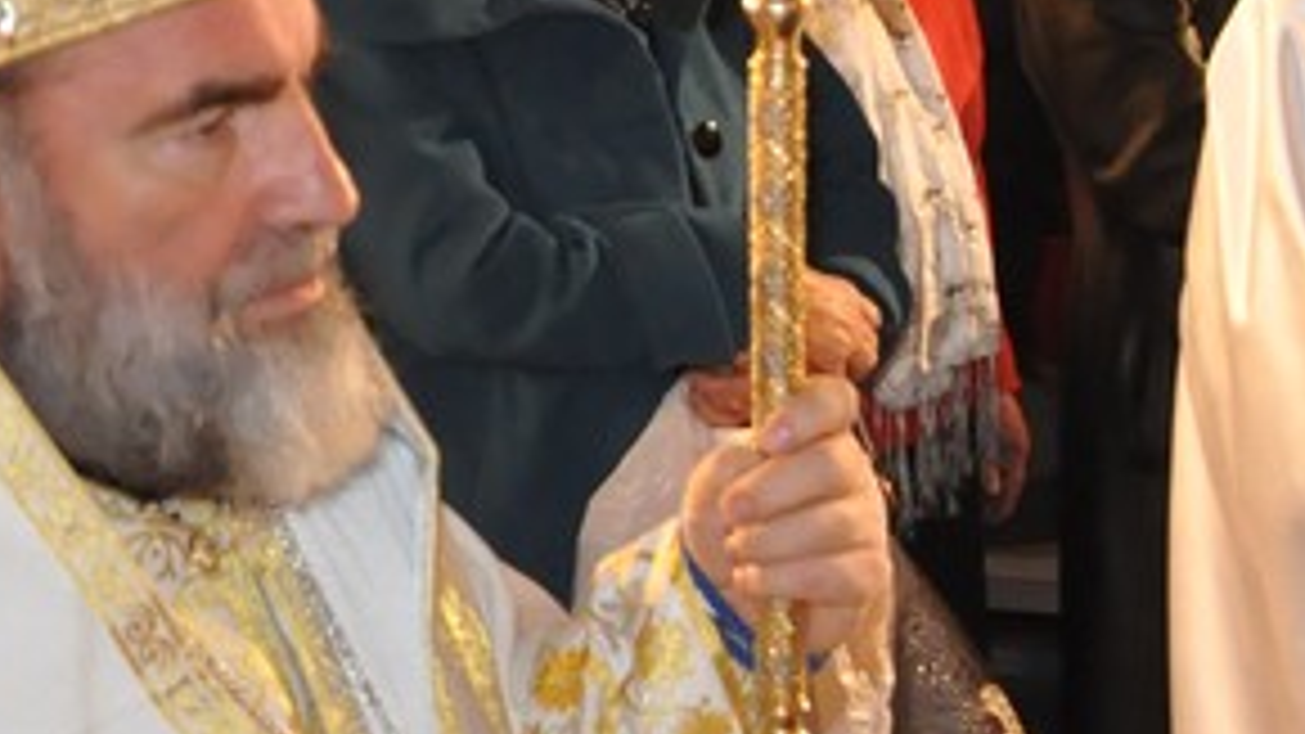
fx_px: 4048
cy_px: 457
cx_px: 1778
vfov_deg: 10.3
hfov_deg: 17.0
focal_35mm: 117
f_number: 4
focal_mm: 18
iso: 1600
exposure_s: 1/125
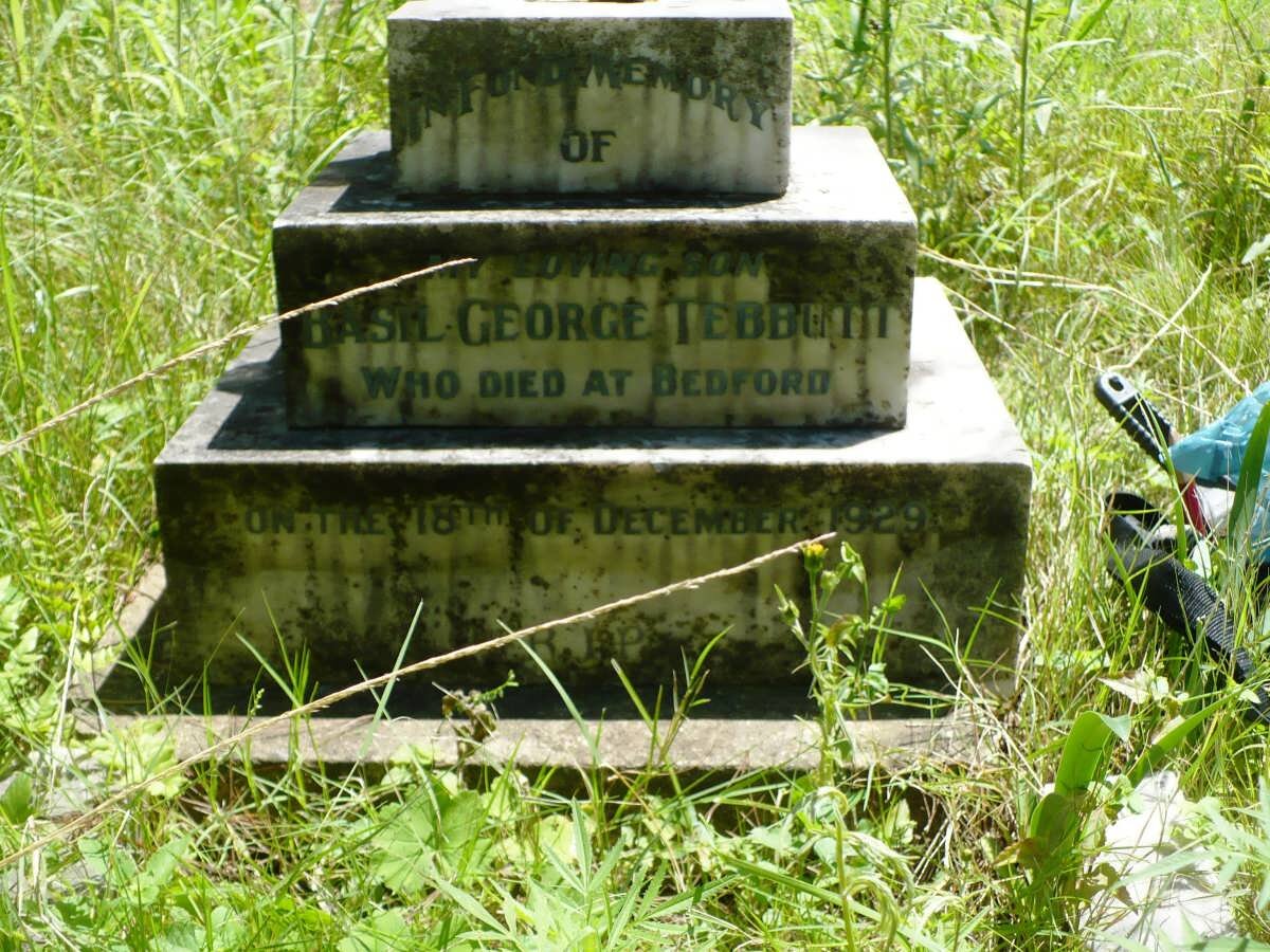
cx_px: 635
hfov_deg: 39.7
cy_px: 476
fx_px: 1761
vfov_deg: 30.3
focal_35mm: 48
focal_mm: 7.9
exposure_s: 1/500
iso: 100
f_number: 3
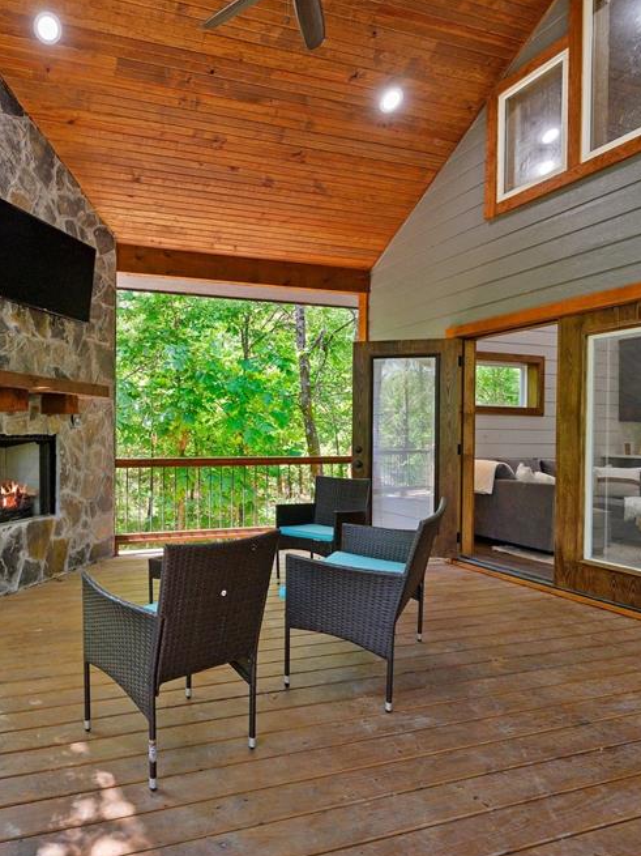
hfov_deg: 60.1
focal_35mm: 21
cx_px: 164
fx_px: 519
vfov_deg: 79.0
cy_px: 439
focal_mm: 14
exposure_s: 1/80
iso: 500
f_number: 7.1
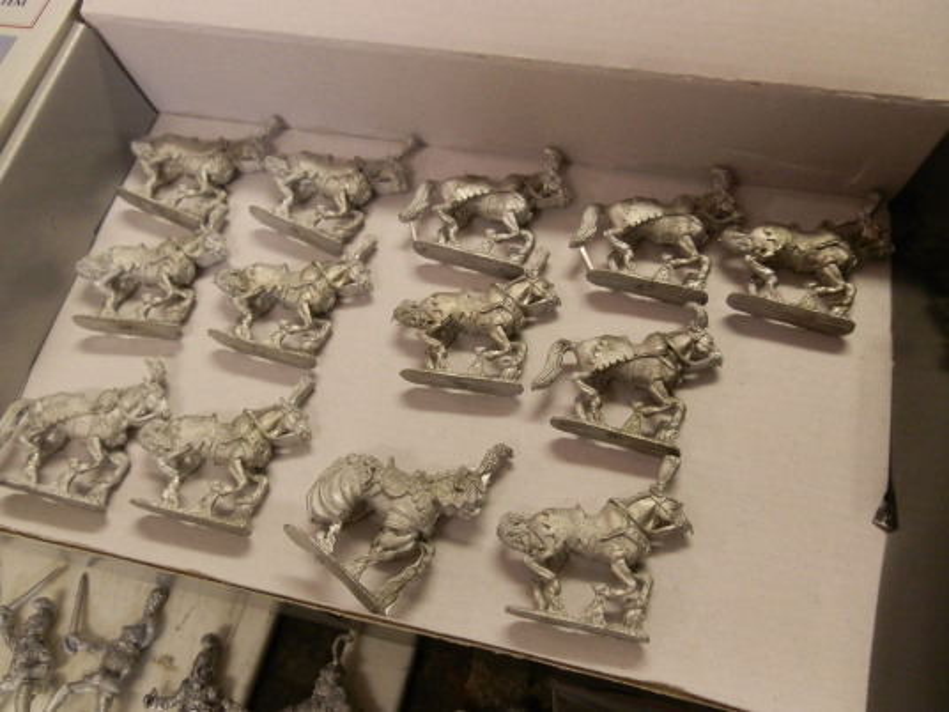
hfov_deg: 63.4
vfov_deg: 49.7
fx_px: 768
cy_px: 356
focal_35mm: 28
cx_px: 474
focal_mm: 5
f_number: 3.1
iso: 200
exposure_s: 1/25
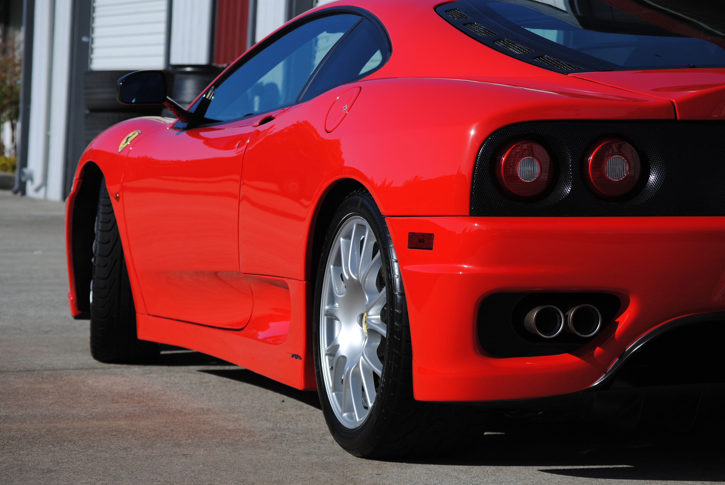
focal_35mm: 147
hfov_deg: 13.9
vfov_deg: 9.4
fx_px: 2964
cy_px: 242
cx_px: 362
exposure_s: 1/640
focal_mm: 98
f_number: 6.3
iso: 100
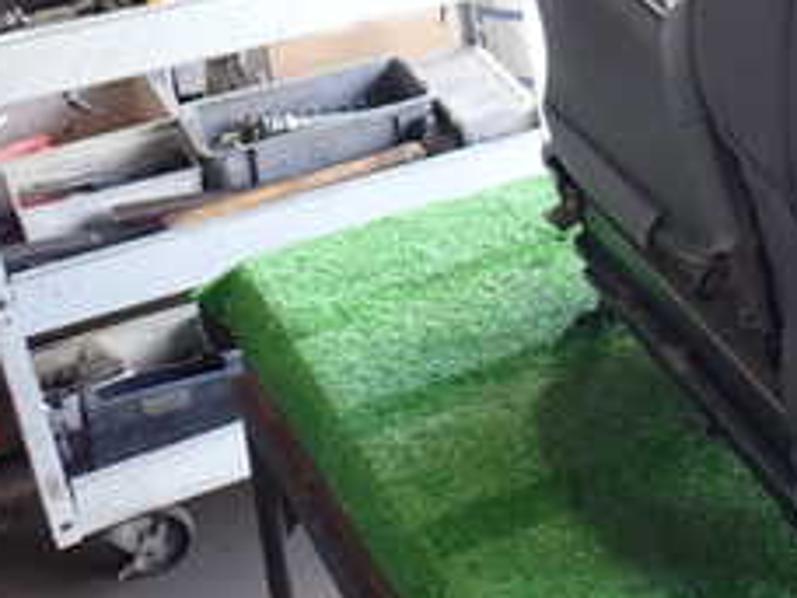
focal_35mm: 79
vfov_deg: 17.8
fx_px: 1819
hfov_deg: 22.2
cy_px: -115
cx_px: 1028
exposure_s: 1/50
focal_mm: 5.4
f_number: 2.3
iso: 200
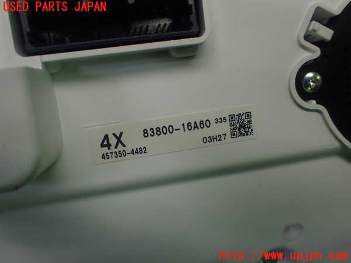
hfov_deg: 60.0
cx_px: 176
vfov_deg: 46.8
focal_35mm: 30
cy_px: 132
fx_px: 304
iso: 125
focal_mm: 5.4
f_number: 2.3
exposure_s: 1/125
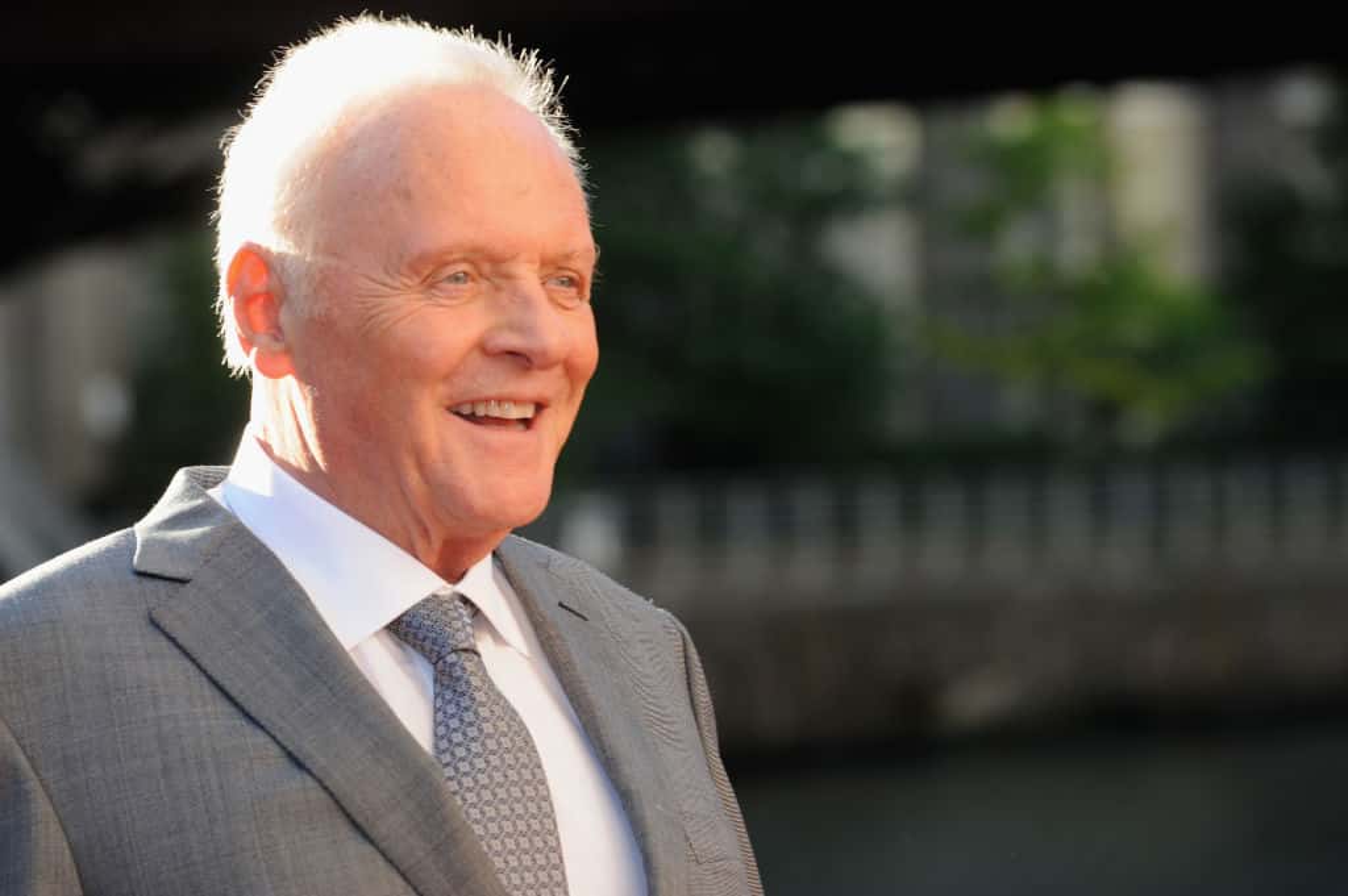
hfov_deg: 11.1
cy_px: 448
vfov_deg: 7.4
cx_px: 674
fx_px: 6921
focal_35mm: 185
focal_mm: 185
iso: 800
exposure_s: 1/250
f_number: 8
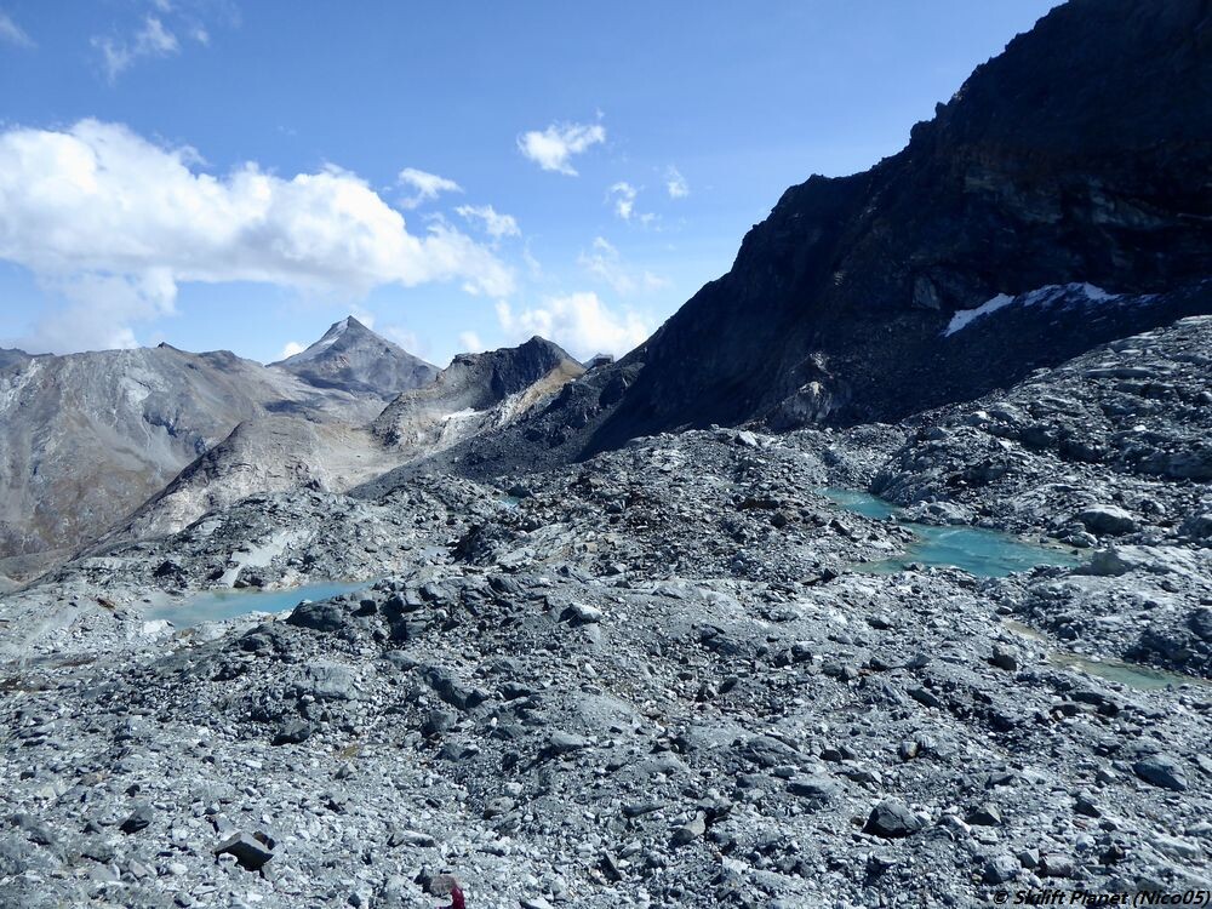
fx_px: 875
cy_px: 454
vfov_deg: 54.9
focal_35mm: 25
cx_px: 606
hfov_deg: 69.4
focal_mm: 4.3
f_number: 3.3
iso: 80
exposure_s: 1/1000
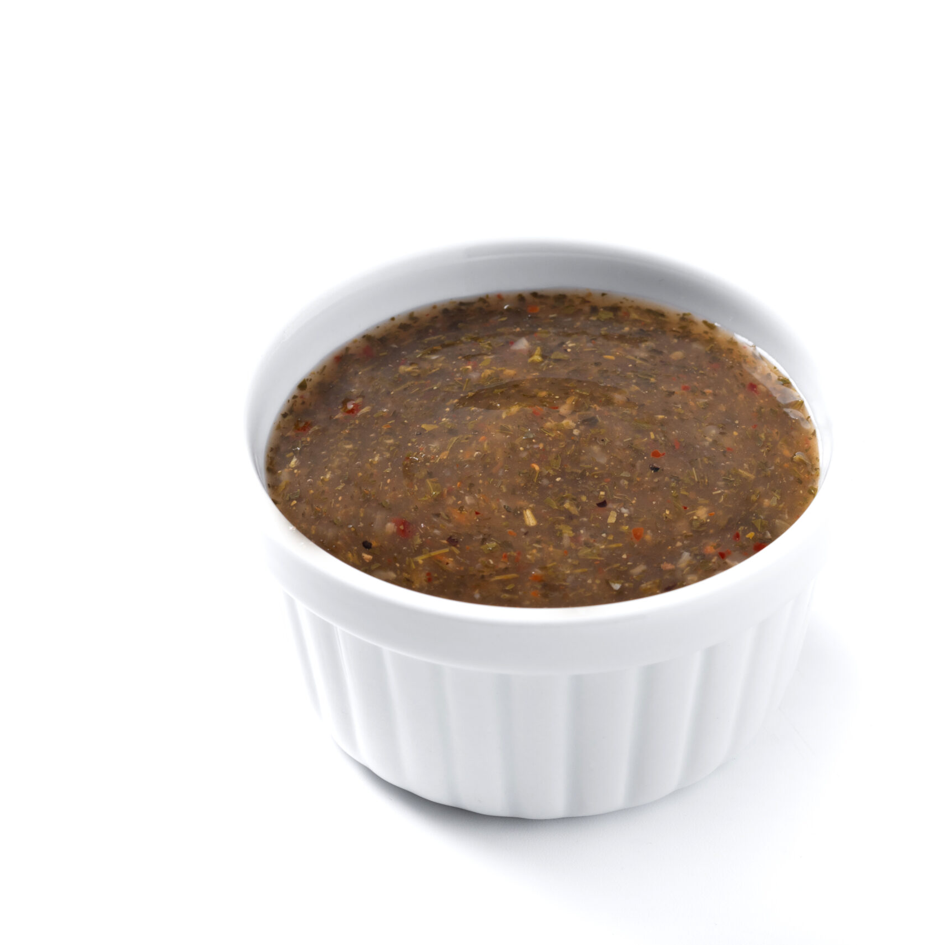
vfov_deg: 15.2
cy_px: 472
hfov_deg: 15.1
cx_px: 572
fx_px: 3552
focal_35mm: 115
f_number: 10
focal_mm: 60
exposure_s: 1/200
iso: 100
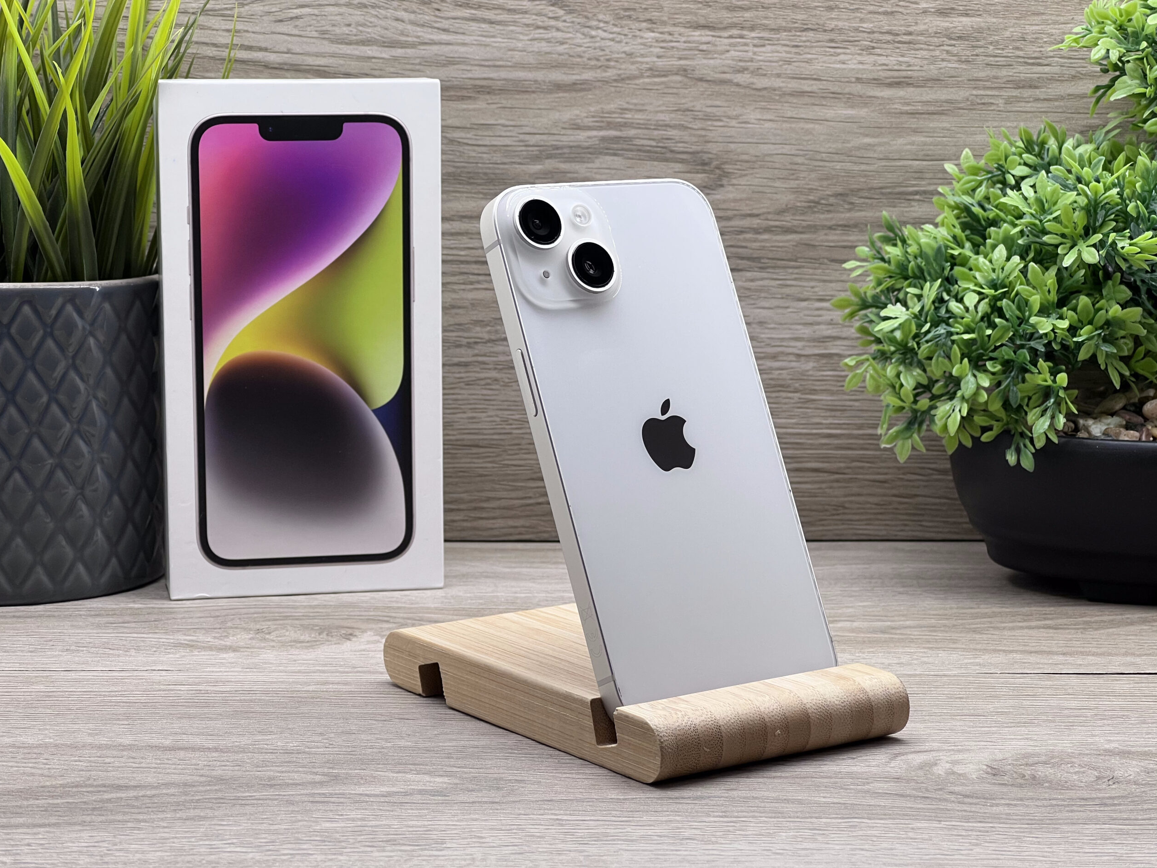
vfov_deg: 18.9
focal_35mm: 78
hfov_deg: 25.0
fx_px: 2607
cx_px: 573
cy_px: 436
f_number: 2.8
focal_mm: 9
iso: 64
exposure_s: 1/100
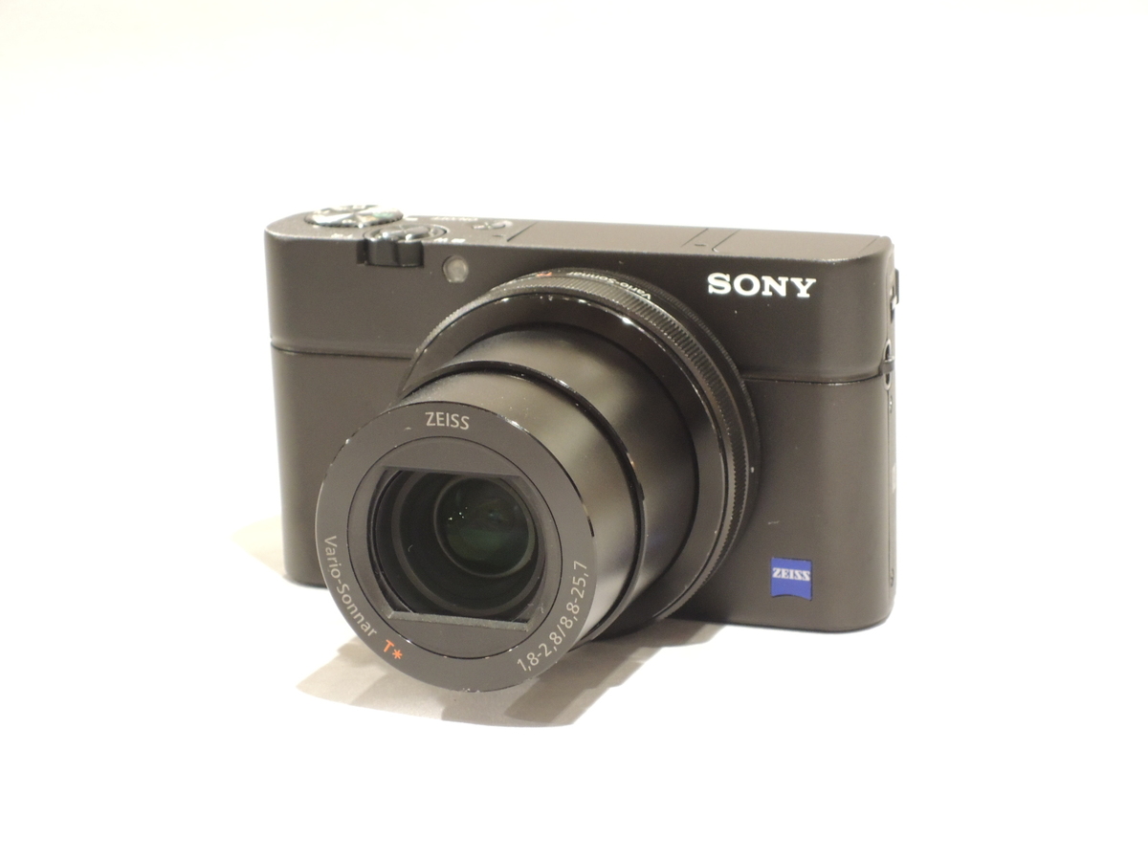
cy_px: 430
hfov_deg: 19.6
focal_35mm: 100
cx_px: 574
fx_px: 3316
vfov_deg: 14.8
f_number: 4.9
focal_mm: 17.9
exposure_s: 1/30
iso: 500
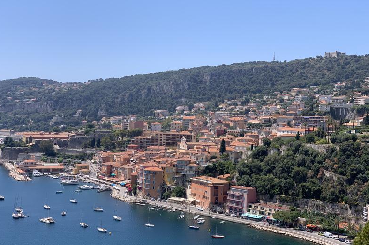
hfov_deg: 36.3
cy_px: 133
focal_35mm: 55
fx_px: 563
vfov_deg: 24.6
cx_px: 185
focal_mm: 6
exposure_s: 1/1089
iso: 16
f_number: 2.4
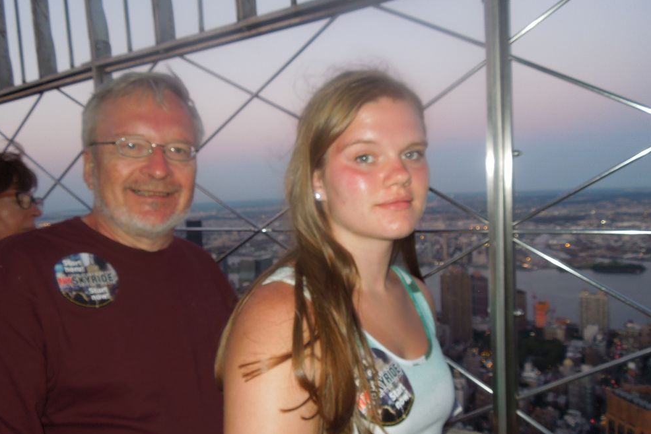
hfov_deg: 67.4
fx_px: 488
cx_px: 314
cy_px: 221
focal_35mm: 27
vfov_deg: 47.9
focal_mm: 4.5
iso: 200
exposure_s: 1/30
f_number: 3.3
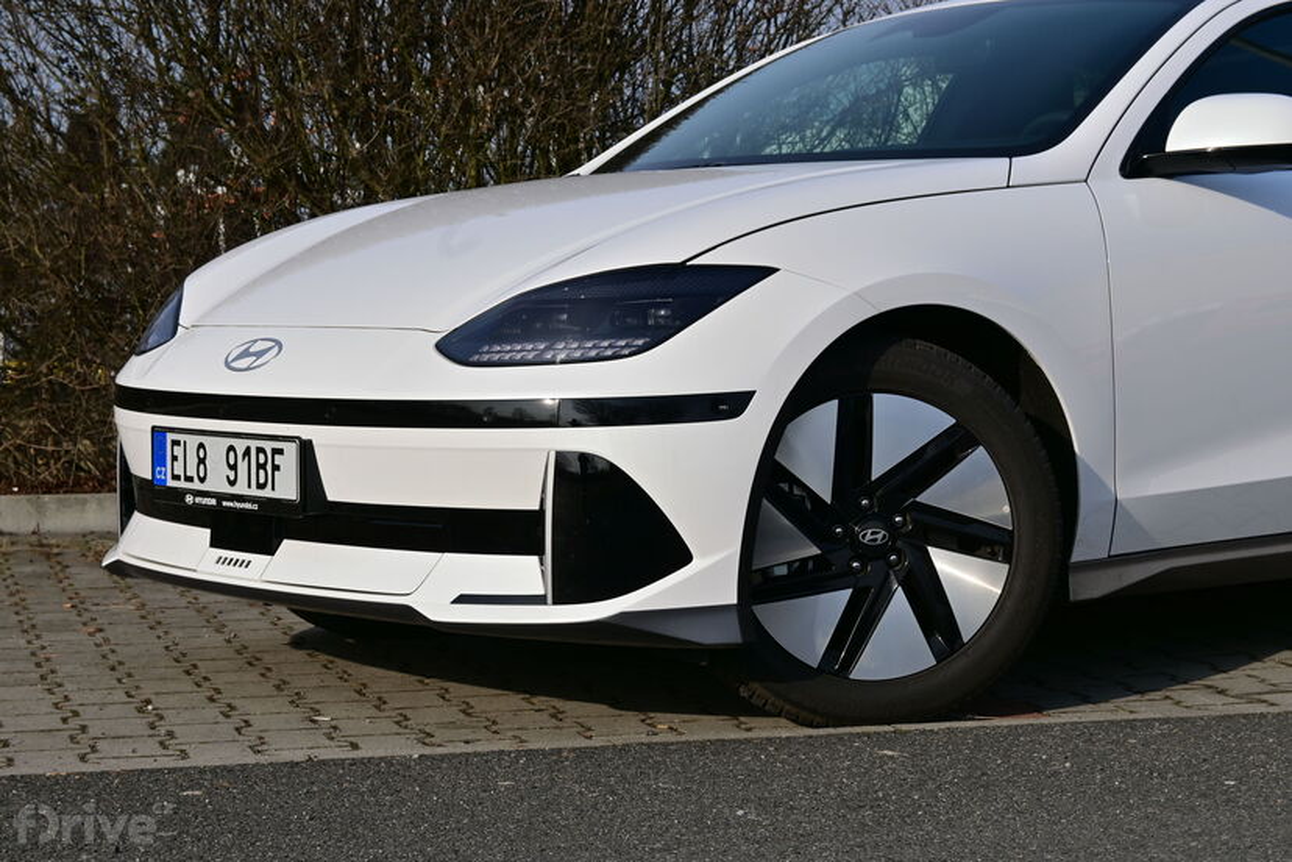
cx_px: 646
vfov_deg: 18.2
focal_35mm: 75
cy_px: 431
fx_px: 2691
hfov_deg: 27.0
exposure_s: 1/400
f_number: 10
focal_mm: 50
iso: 100
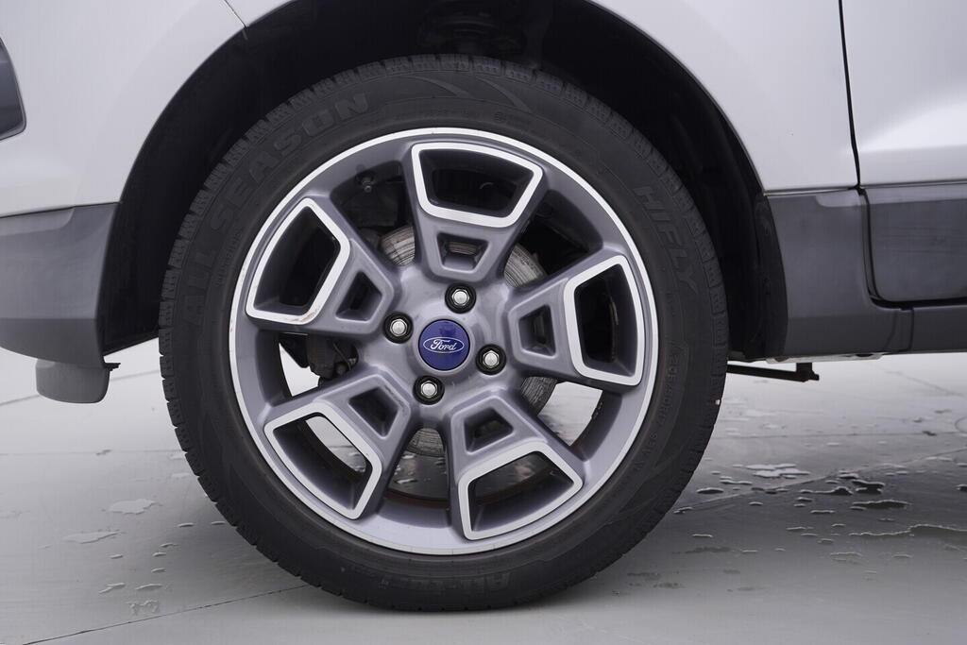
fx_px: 967
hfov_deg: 53.1
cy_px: 322
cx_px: 484
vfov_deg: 36.9
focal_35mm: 36
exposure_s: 1/60
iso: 125
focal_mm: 24
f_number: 3.5
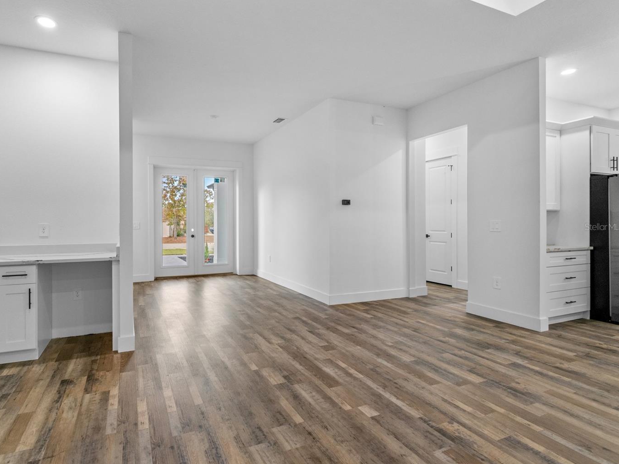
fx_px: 304
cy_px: 227
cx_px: 260
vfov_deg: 74.7
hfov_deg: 90.3
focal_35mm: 17
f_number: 9
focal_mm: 10
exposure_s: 1/15
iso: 250
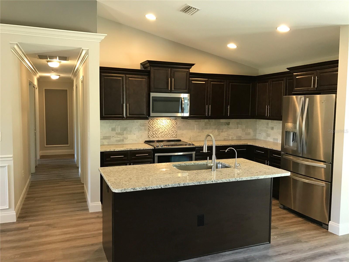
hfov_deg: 63.4
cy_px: 131
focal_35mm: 28
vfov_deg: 49.7
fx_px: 282
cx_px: 174
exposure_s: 1/17
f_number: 1.8
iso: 40
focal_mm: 3.99
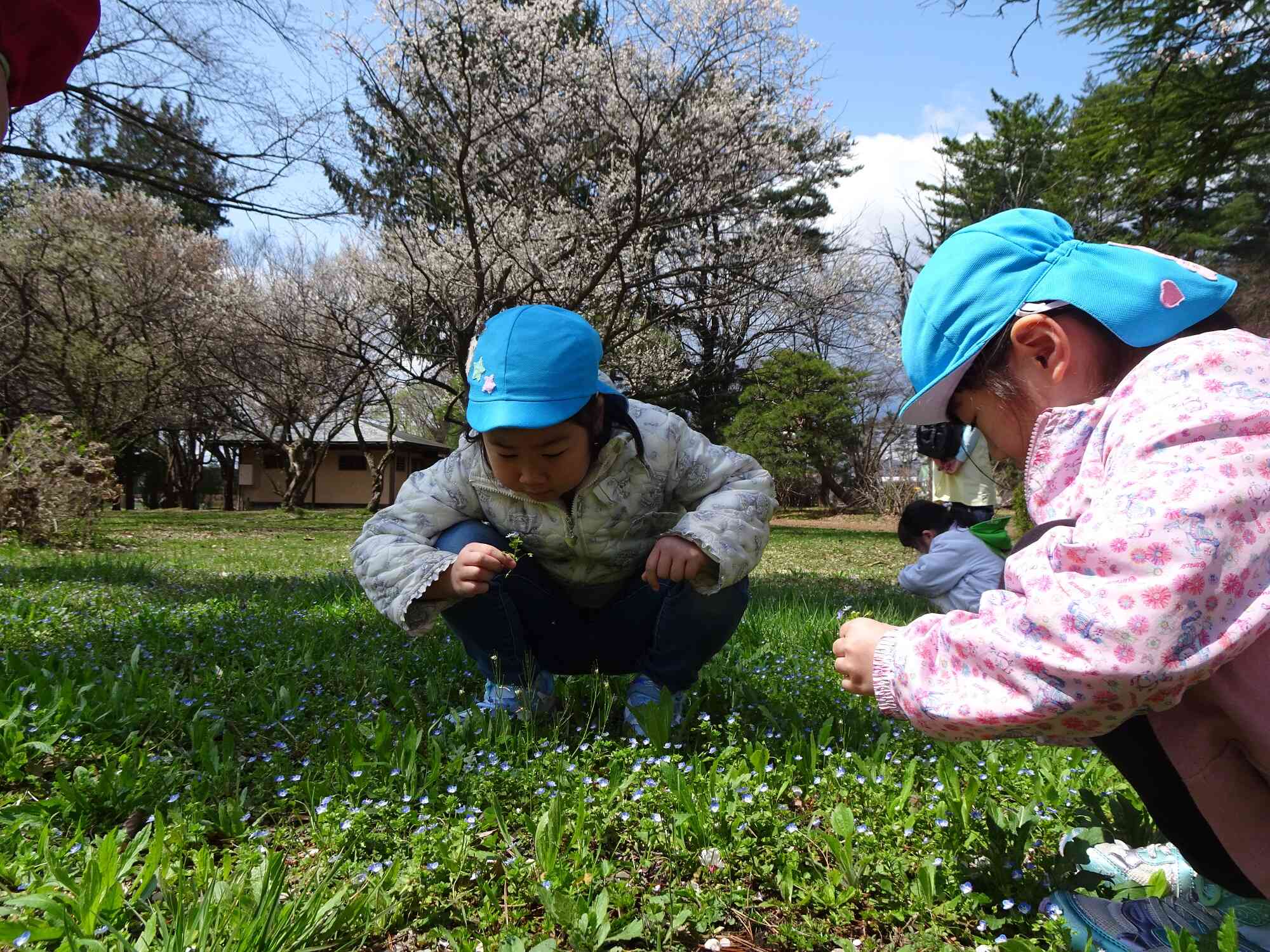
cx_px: 635
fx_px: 881
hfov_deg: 71.6
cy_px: 476
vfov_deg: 56.8
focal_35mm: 24
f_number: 3.5
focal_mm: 4.1
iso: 80
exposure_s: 1/800
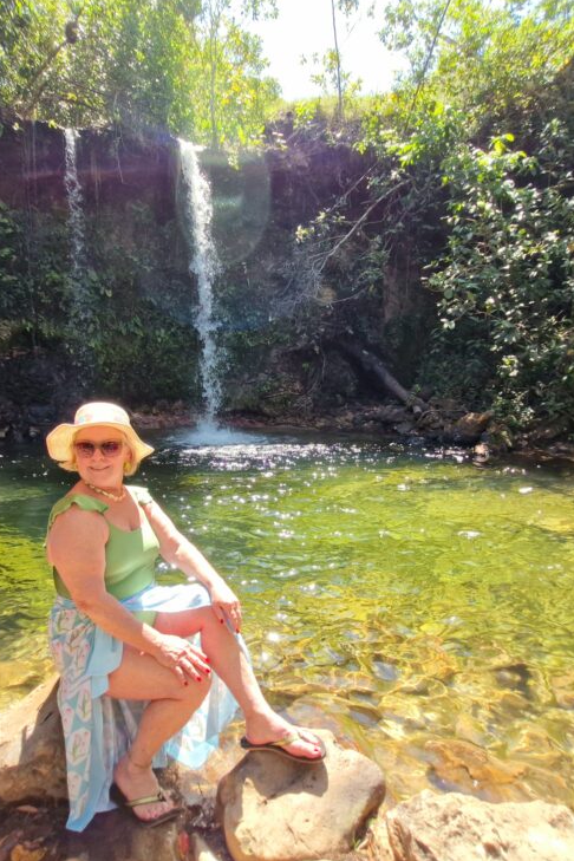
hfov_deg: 63.9
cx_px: 227
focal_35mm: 19
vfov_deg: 86.9
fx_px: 454
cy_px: 449
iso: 50
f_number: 2.2
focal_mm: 1.74
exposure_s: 1/400
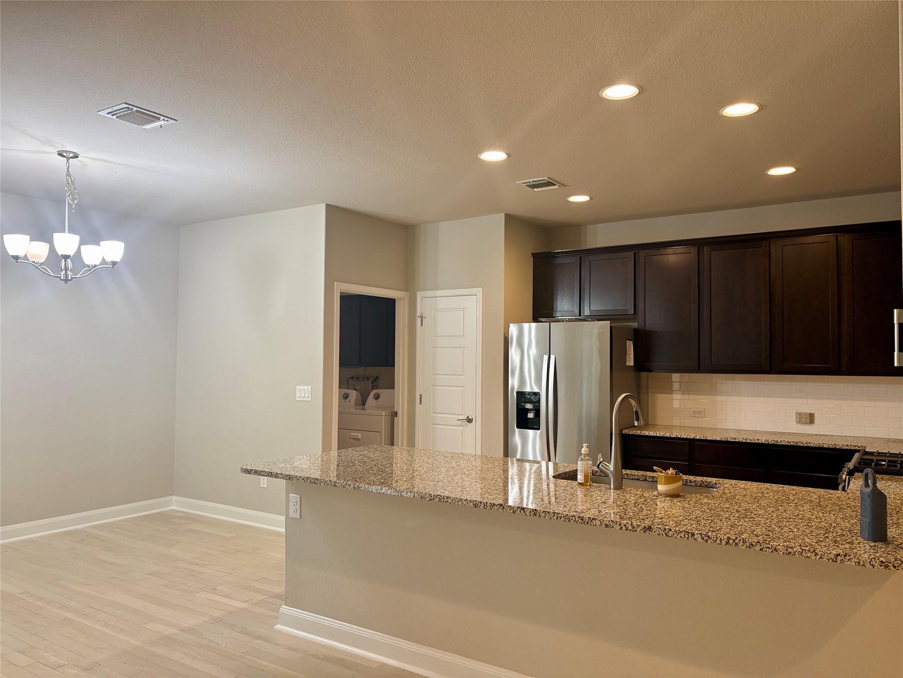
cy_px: 339
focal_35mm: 26
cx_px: 452
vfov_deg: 53.1
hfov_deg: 67.3
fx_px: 678
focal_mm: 5.96
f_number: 1.6
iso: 80
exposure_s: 1/60
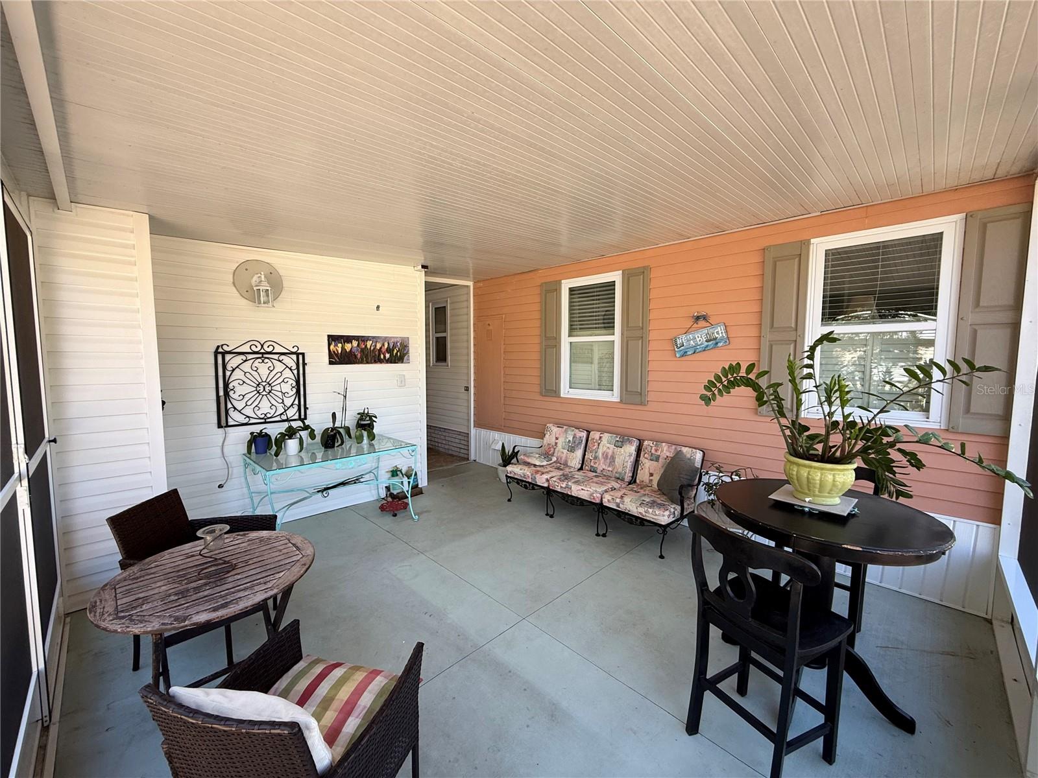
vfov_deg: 85.7
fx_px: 420
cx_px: 519
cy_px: 389
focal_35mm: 14
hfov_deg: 102.1
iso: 80
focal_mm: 2.22
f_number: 2.2
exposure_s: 1/99
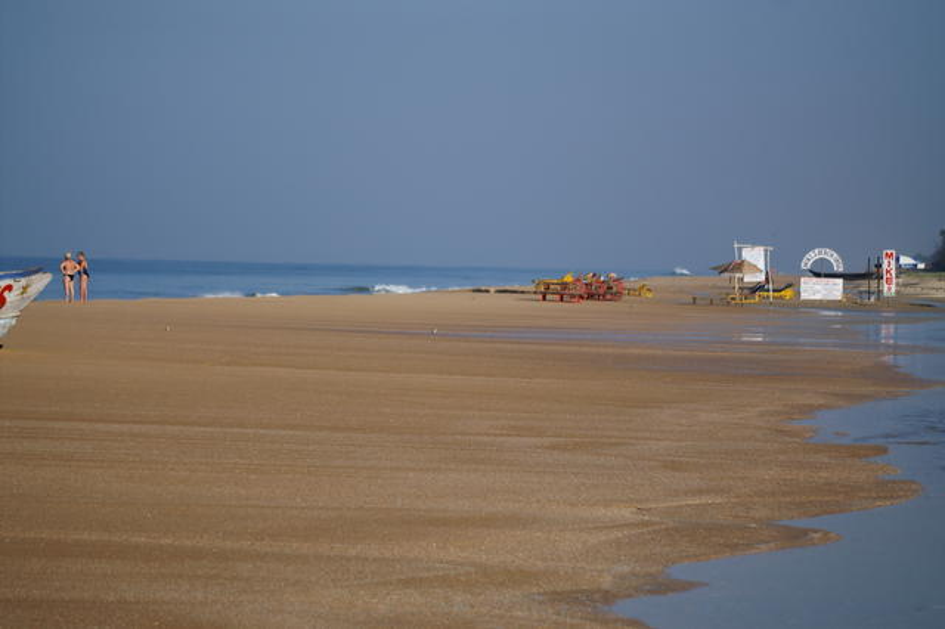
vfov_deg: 9.1
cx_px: 472
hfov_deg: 13.7
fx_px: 3935
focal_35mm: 150
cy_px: 314
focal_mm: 100
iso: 200
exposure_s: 1/3200
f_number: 4.5
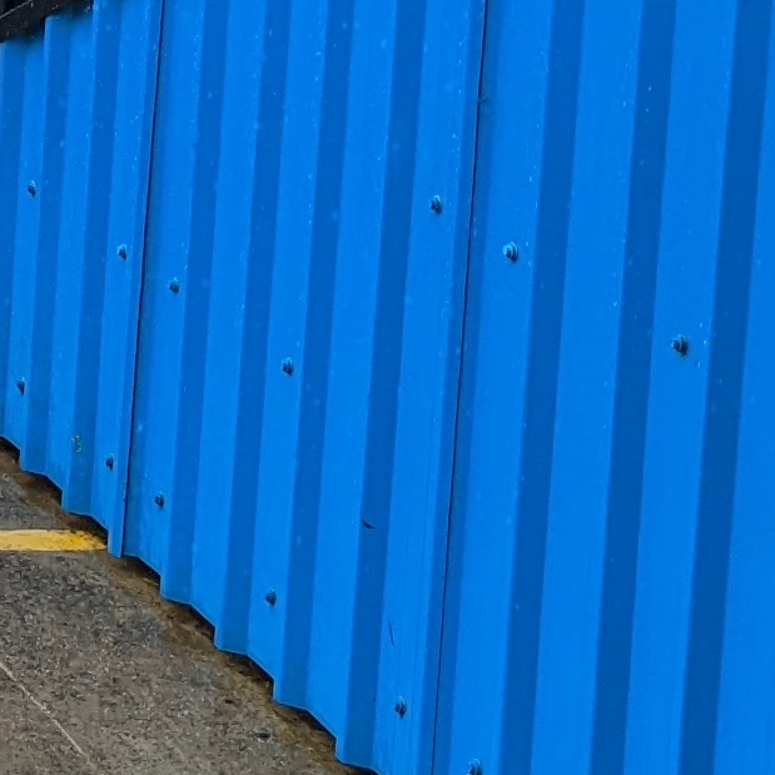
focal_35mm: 140
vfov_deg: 11.9
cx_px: -611
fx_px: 3546
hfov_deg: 11.6
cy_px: -366
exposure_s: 1/2020
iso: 44
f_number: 1.85
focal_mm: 6.81
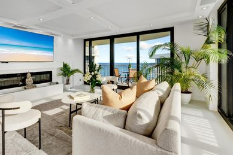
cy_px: 63
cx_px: 102
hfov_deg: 89.6
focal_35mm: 18
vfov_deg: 66.7
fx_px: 116
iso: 400
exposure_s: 1/160
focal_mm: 14
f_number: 9
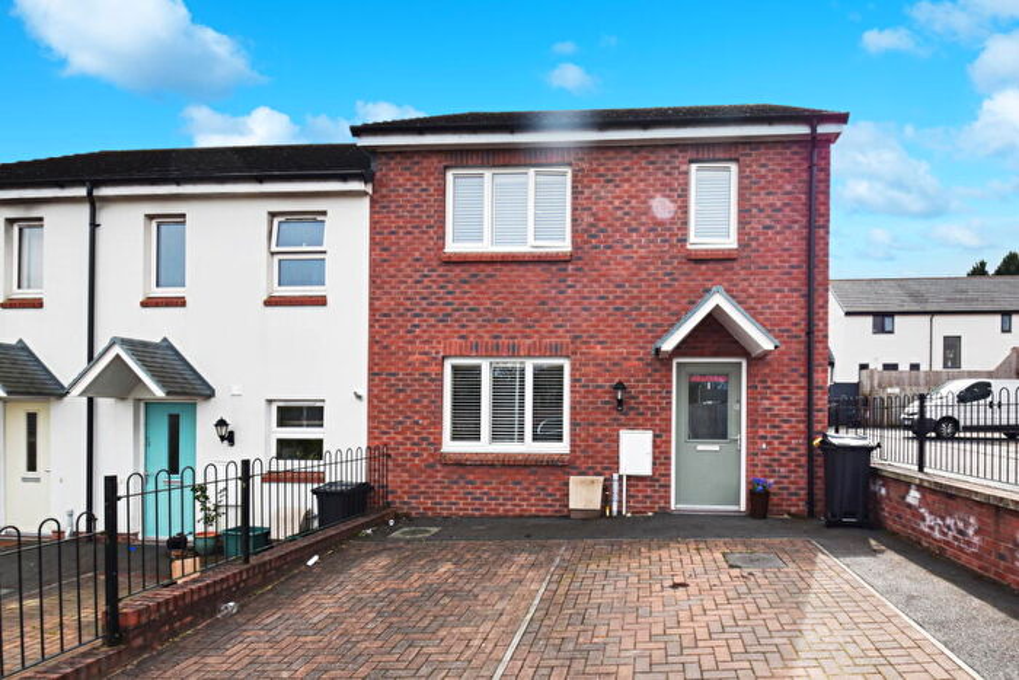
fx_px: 510
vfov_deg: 67.4
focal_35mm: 18
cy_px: 340
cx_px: 510
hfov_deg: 90.0
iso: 125
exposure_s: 1/250
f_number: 8
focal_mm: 12
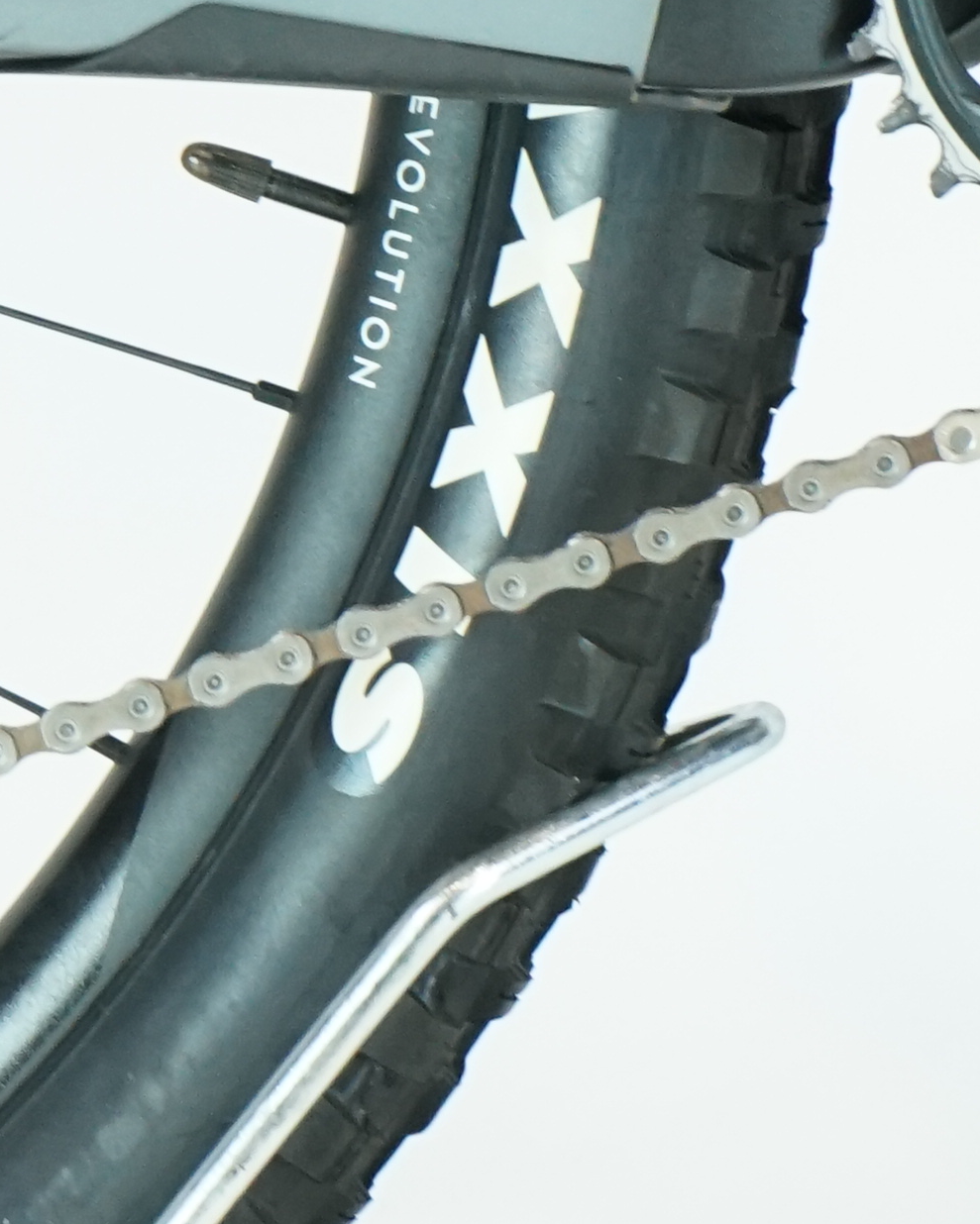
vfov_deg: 6.0
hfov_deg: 4.8
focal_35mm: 319
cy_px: -9
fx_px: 11564
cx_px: -97
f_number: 6.3
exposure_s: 1/200
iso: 2000
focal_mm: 70
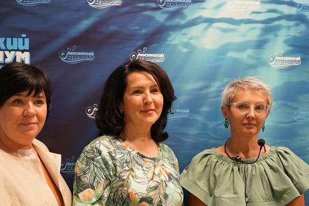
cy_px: 151
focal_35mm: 50
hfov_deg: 39.1
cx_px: 99
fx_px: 429
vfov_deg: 26.7
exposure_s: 1/160
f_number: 4
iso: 1600
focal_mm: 33
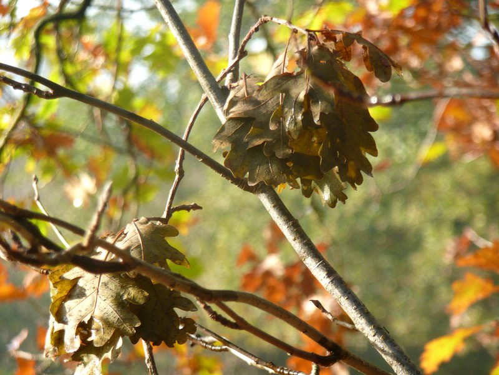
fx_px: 3431
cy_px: 188
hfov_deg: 8.3
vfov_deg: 6.2
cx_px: 250
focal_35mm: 238
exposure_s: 1/60
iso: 100
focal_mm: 39.1
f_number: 4.9
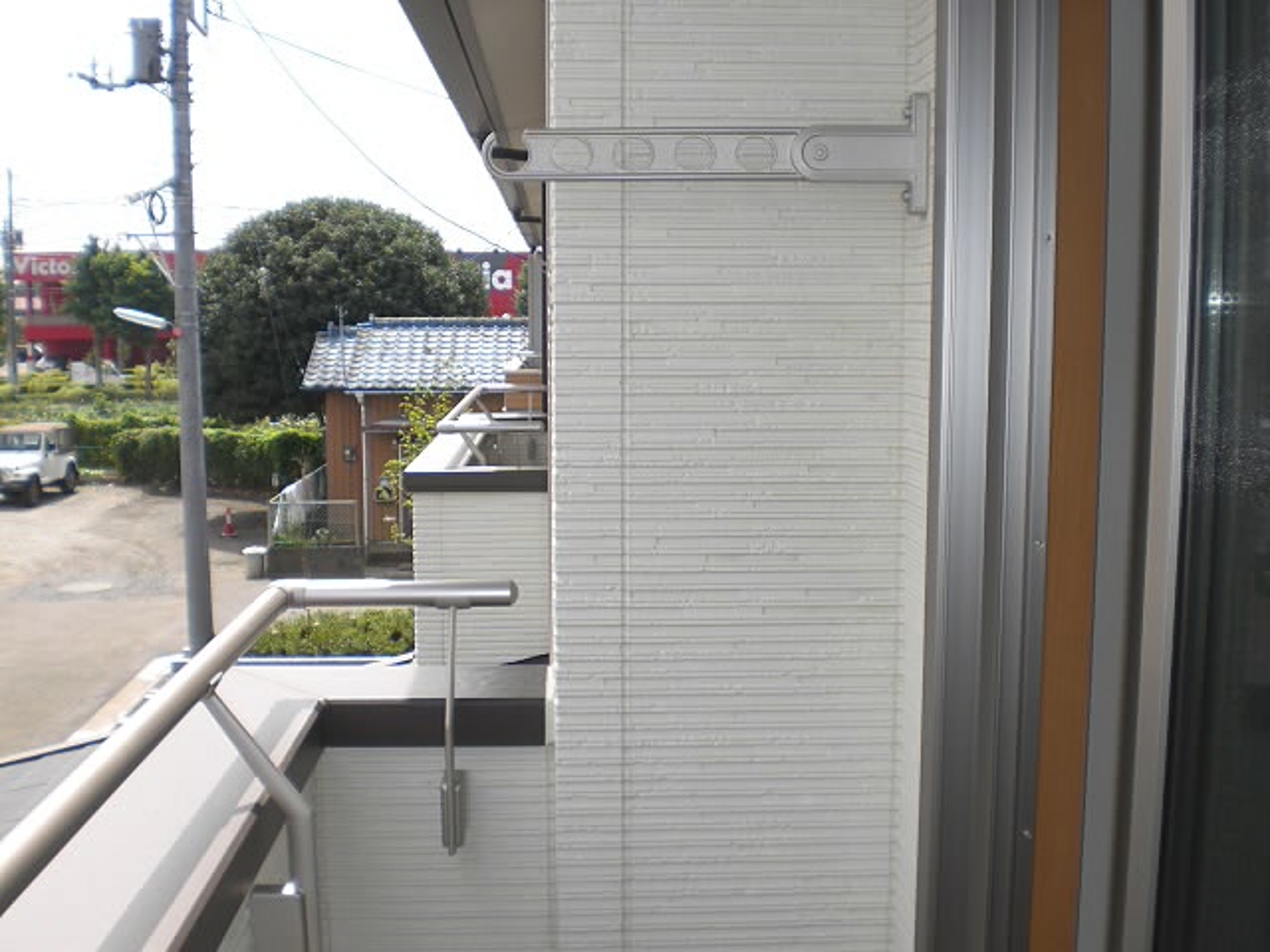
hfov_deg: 49.0
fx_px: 1394
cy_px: 476
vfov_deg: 37.7
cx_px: 635
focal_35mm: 38
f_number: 3.1
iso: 50
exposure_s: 1/320
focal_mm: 6.3
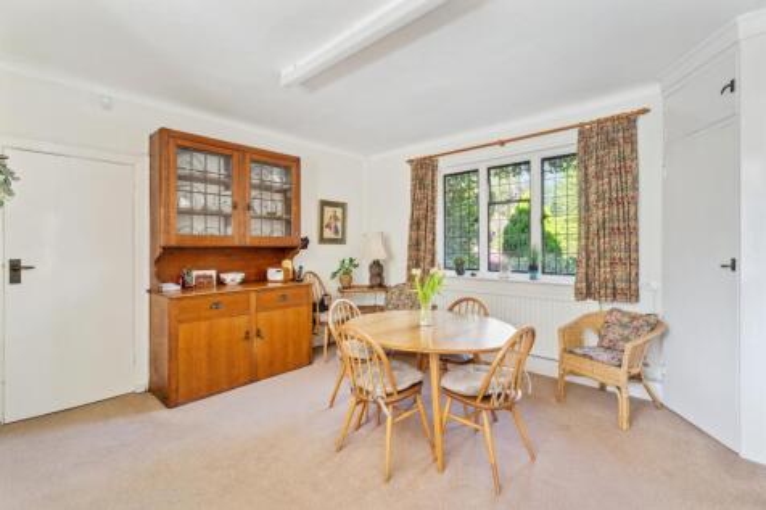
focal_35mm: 17
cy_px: 255
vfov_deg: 71.7
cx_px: 383
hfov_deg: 94.7
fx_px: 353
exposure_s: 1/5
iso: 100
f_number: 8
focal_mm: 16.6
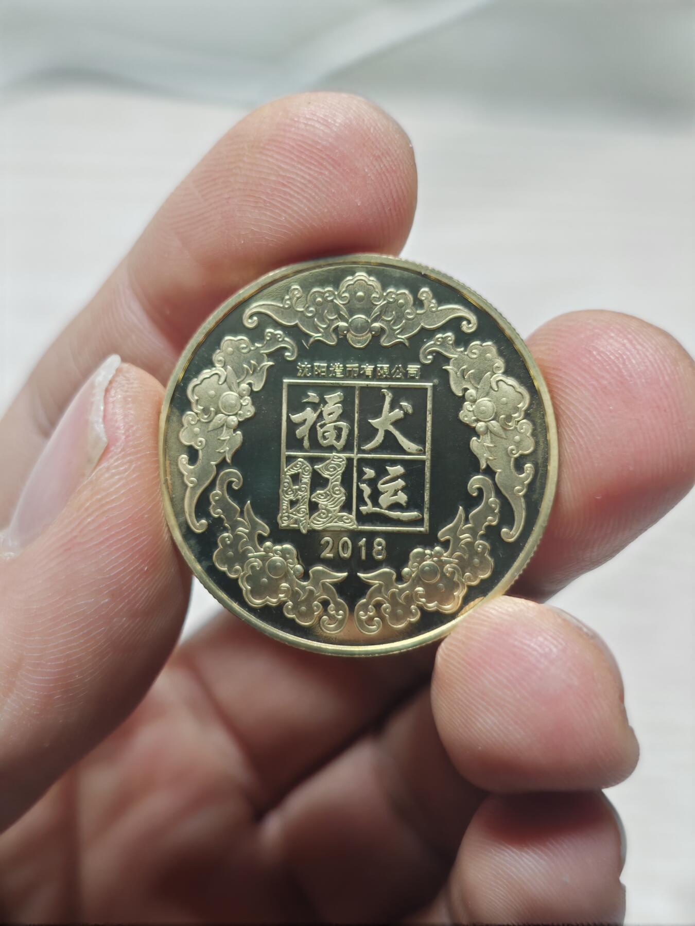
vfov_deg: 35.5
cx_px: 348
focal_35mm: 54
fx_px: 1446
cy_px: 463
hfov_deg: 27.0
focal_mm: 7.62
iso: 125
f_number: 4
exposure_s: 1/100
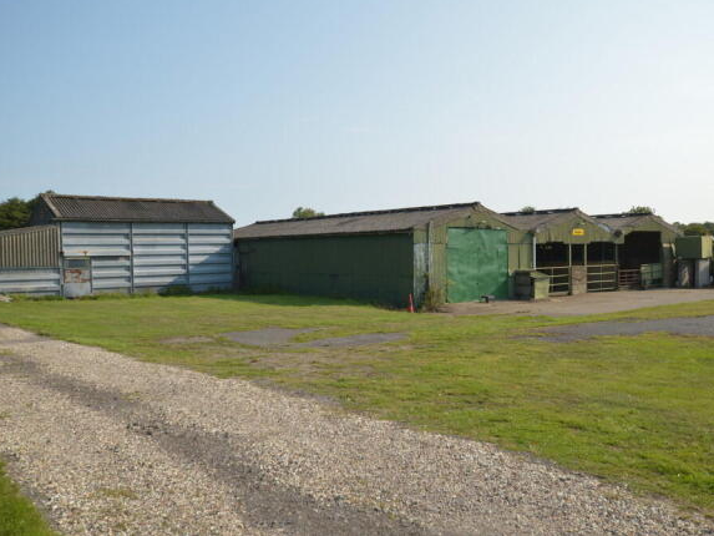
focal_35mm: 33
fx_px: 681
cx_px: 389
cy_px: 266
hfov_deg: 55.3
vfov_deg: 43.0
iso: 200
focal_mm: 20
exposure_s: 1/500
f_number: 8
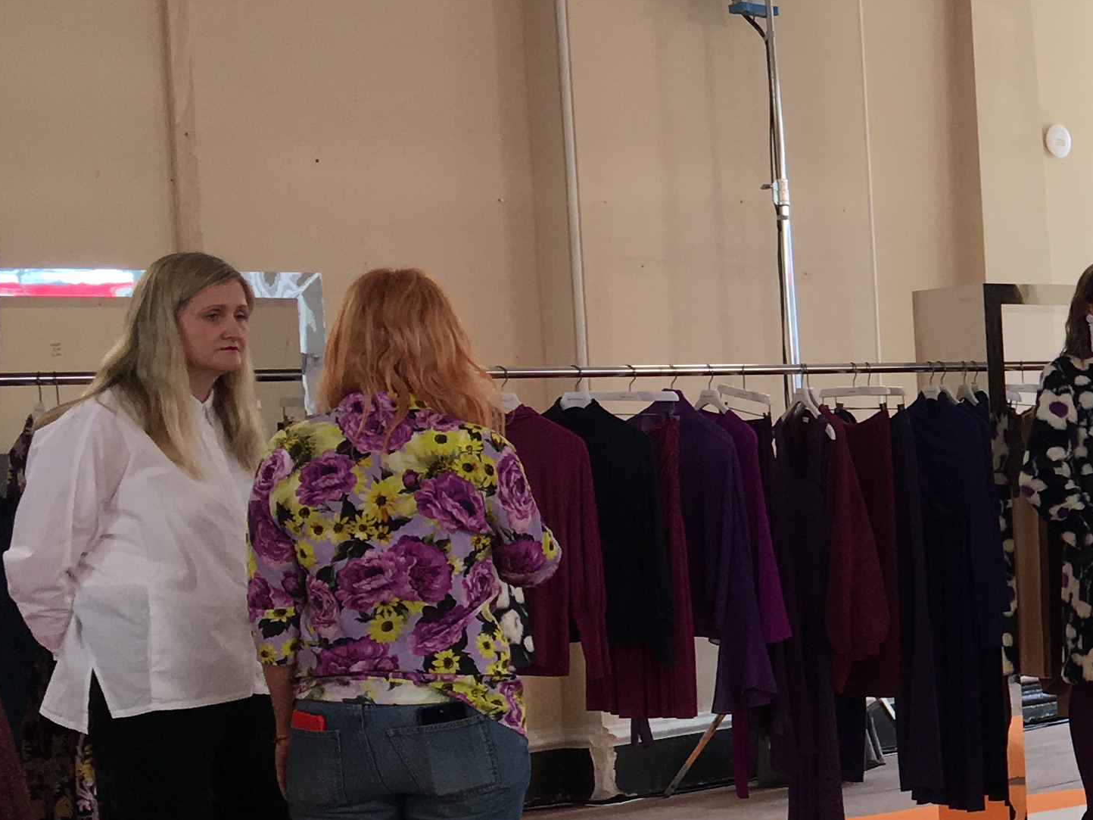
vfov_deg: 18.2
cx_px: 1521
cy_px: 534
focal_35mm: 81
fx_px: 2558
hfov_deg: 21.2
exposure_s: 1/100
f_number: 2.2
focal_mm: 4.15
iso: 32
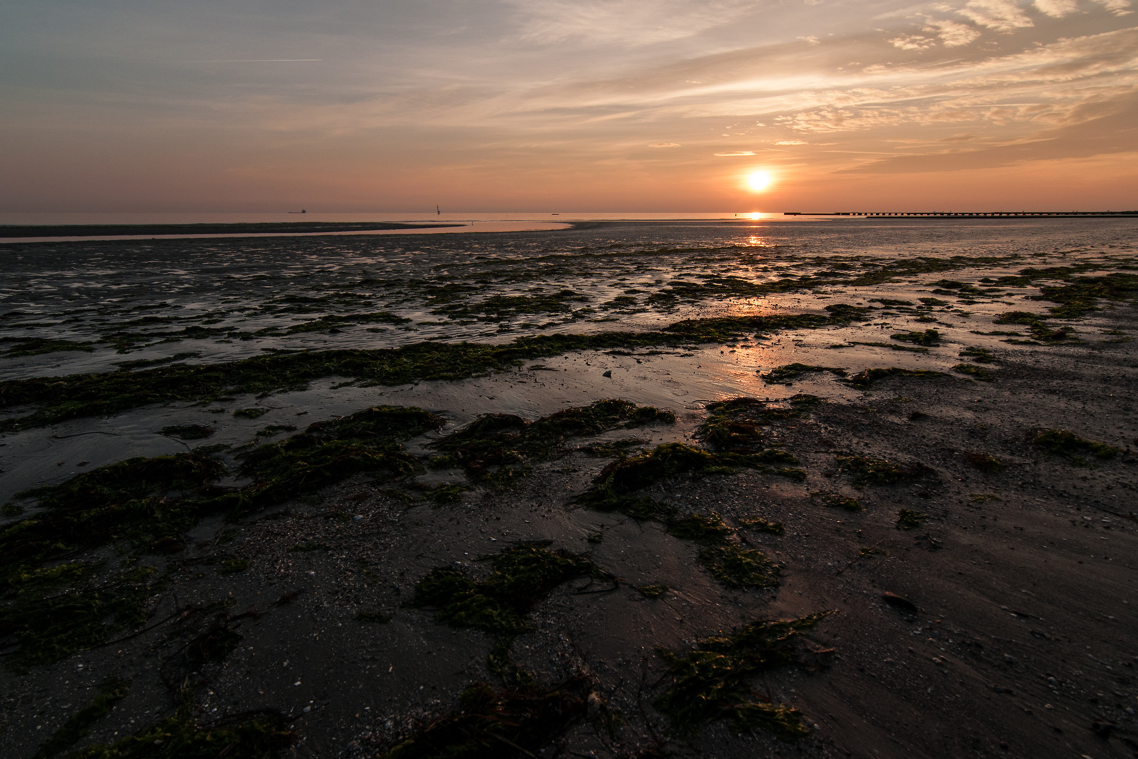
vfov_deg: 72.1
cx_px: 569
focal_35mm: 16
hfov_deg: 95.0
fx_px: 522
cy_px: 380
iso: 200
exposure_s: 1/320
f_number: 8
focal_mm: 11
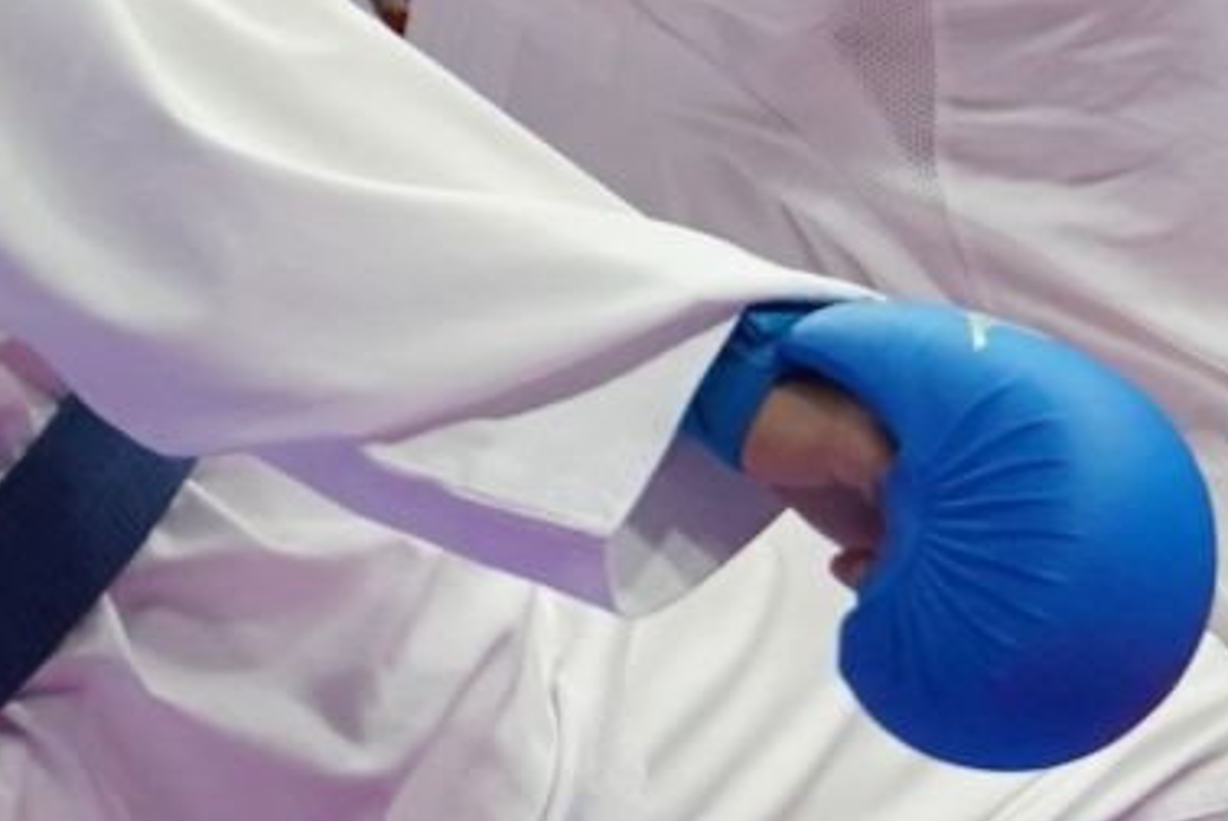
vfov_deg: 0.7
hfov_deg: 1.0
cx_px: 560
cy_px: 91
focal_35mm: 2003
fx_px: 68375
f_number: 4
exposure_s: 1/1000
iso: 2500
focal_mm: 280
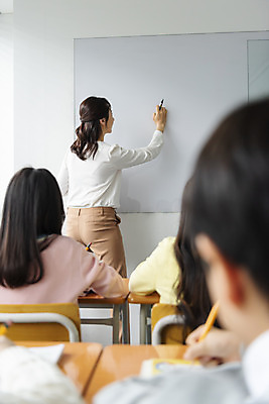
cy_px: 202
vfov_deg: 50.7
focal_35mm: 38
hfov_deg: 35.1
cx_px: 134
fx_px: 426
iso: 640
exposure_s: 1/200
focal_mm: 38
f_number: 2.8
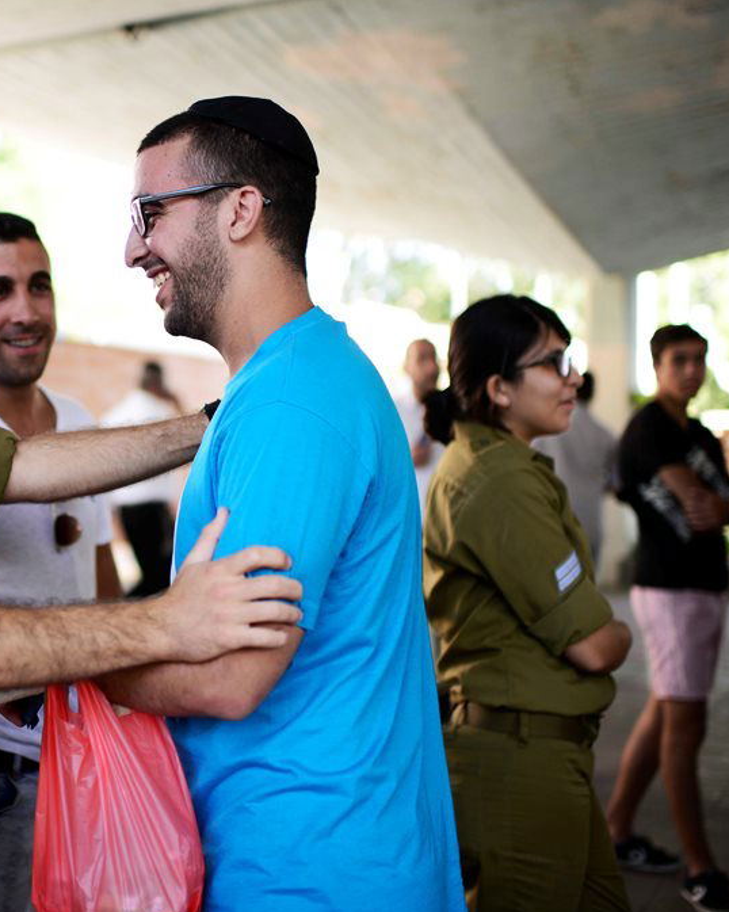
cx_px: 134
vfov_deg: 37.3
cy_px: 460
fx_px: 1349
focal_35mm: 50
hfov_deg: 29.5
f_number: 1.4
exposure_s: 1/250
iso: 100
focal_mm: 35
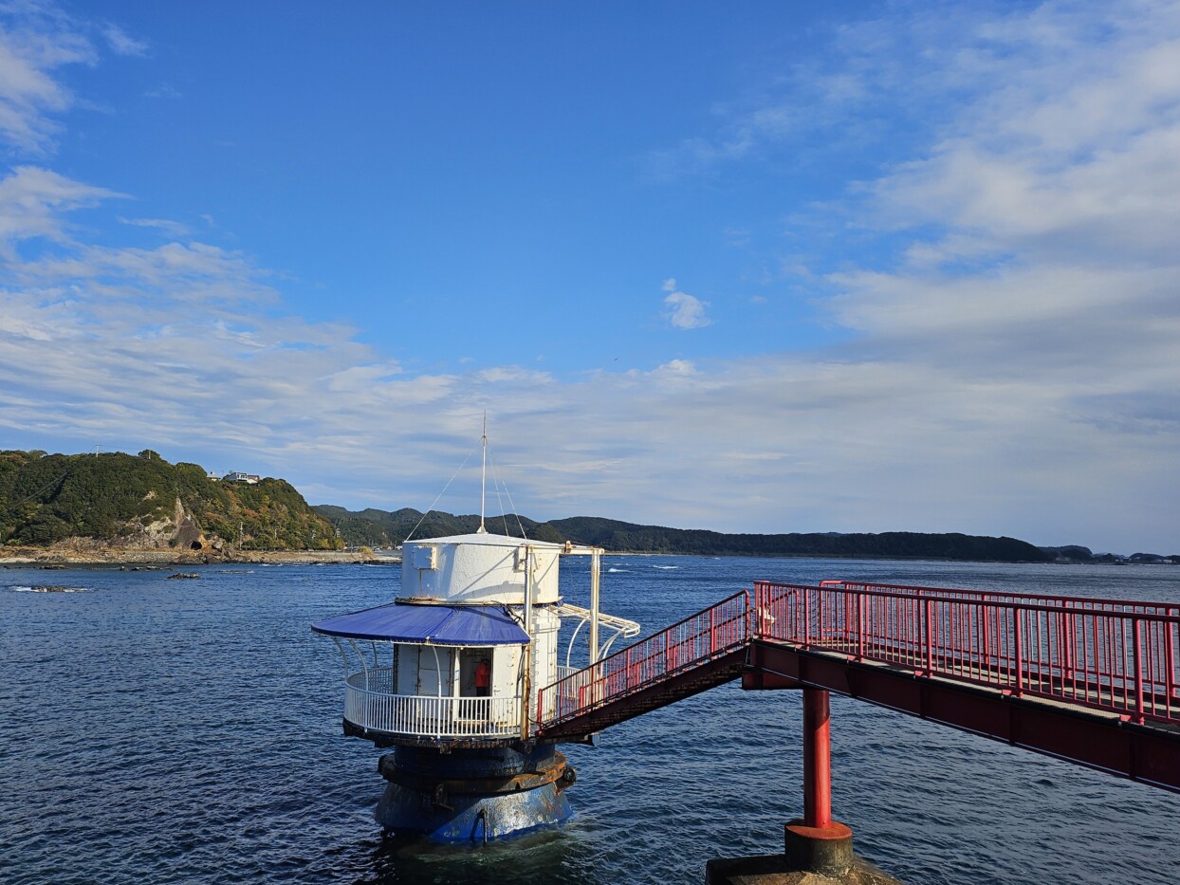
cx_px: 588
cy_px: 461
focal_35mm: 27
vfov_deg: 51.3
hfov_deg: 65.3
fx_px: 920
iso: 50
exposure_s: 1/5610
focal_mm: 5
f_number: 1.8
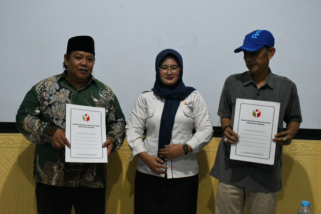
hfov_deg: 35.1
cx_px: 160
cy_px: 107
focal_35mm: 57
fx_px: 508
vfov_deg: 23.8
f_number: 8
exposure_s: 1/100
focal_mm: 38
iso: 12800
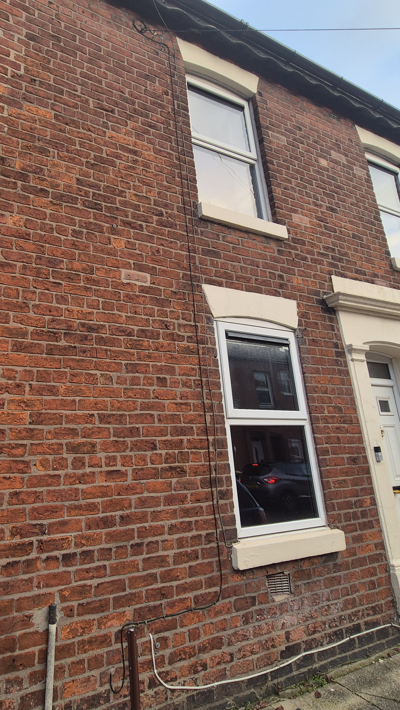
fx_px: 358
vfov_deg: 89.6
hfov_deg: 56.3
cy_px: 354
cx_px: 114
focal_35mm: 19
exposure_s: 1/131
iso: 50
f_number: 2.2
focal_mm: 2.2
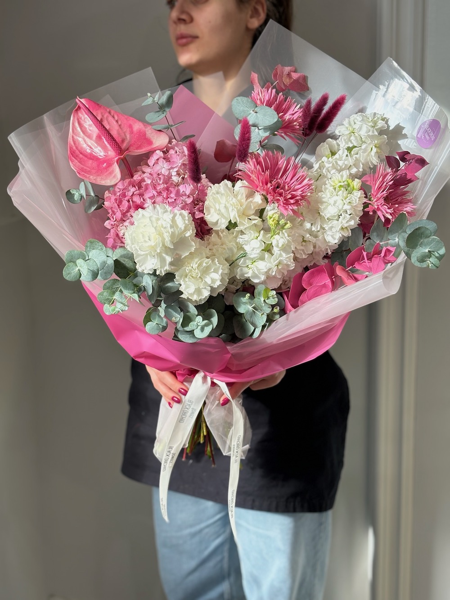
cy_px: 300
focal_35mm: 52
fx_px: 901
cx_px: 225
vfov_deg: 36.8
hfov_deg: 28.0
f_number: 1.6
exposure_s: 1/148
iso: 50
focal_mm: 5.96
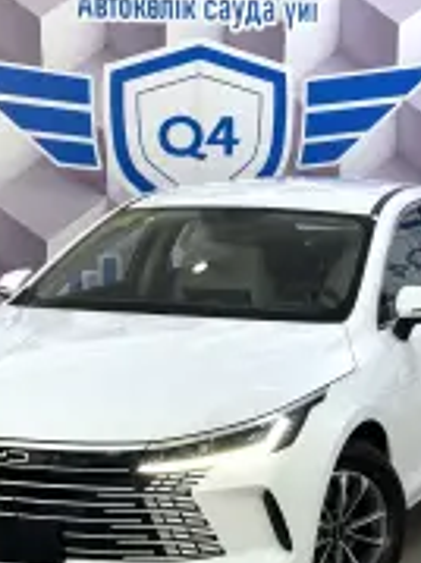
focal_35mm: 100
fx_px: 1624
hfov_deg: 14.8
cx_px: 229
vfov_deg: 19.6
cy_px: 392
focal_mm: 6.76
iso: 80
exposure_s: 1/100
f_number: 1.78
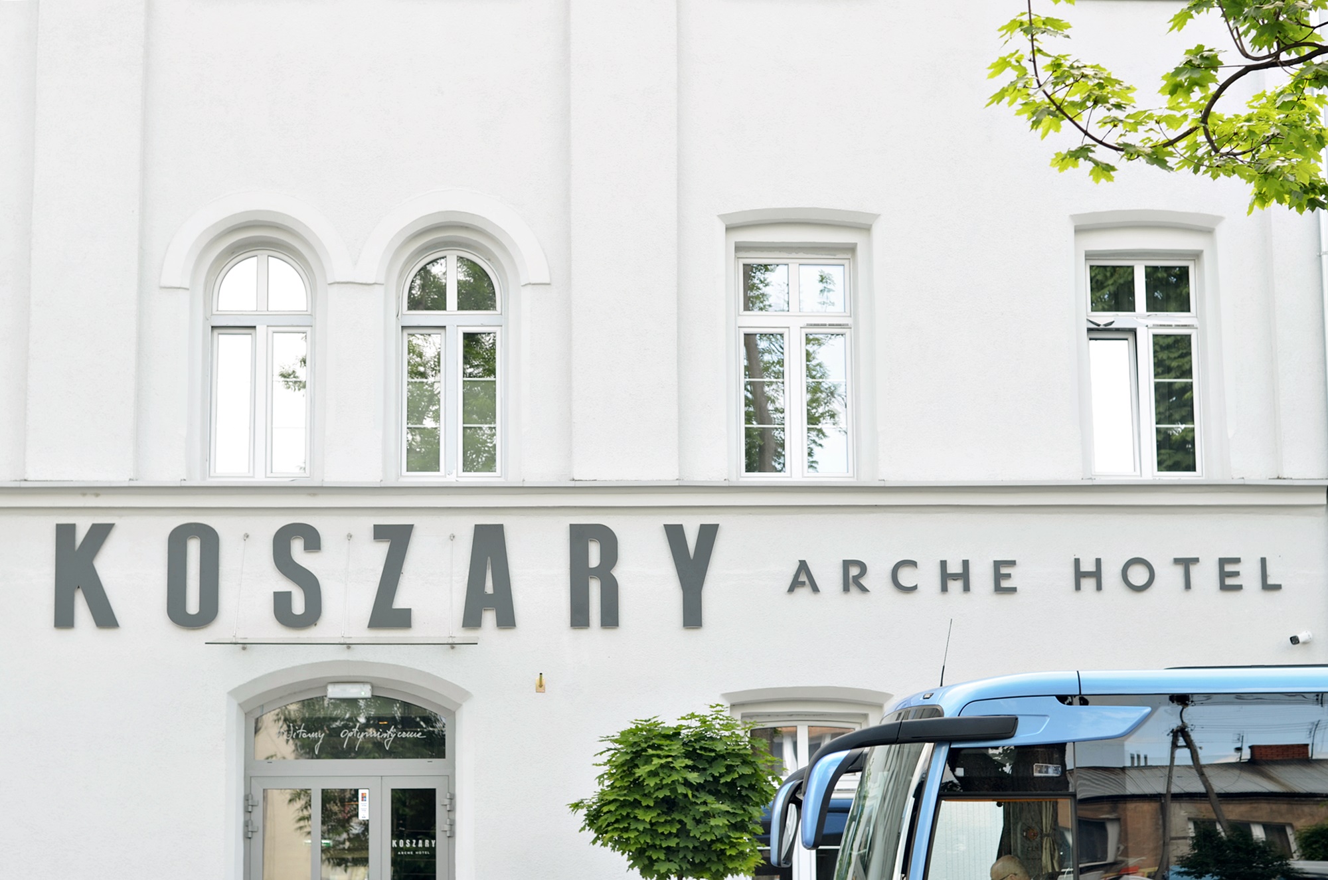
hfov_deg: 27.0
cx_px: 664
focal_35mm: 75
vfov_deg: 18.1
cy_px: 440
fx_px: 2761
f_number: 4.5
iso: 100
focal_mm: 50
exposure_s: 1/80
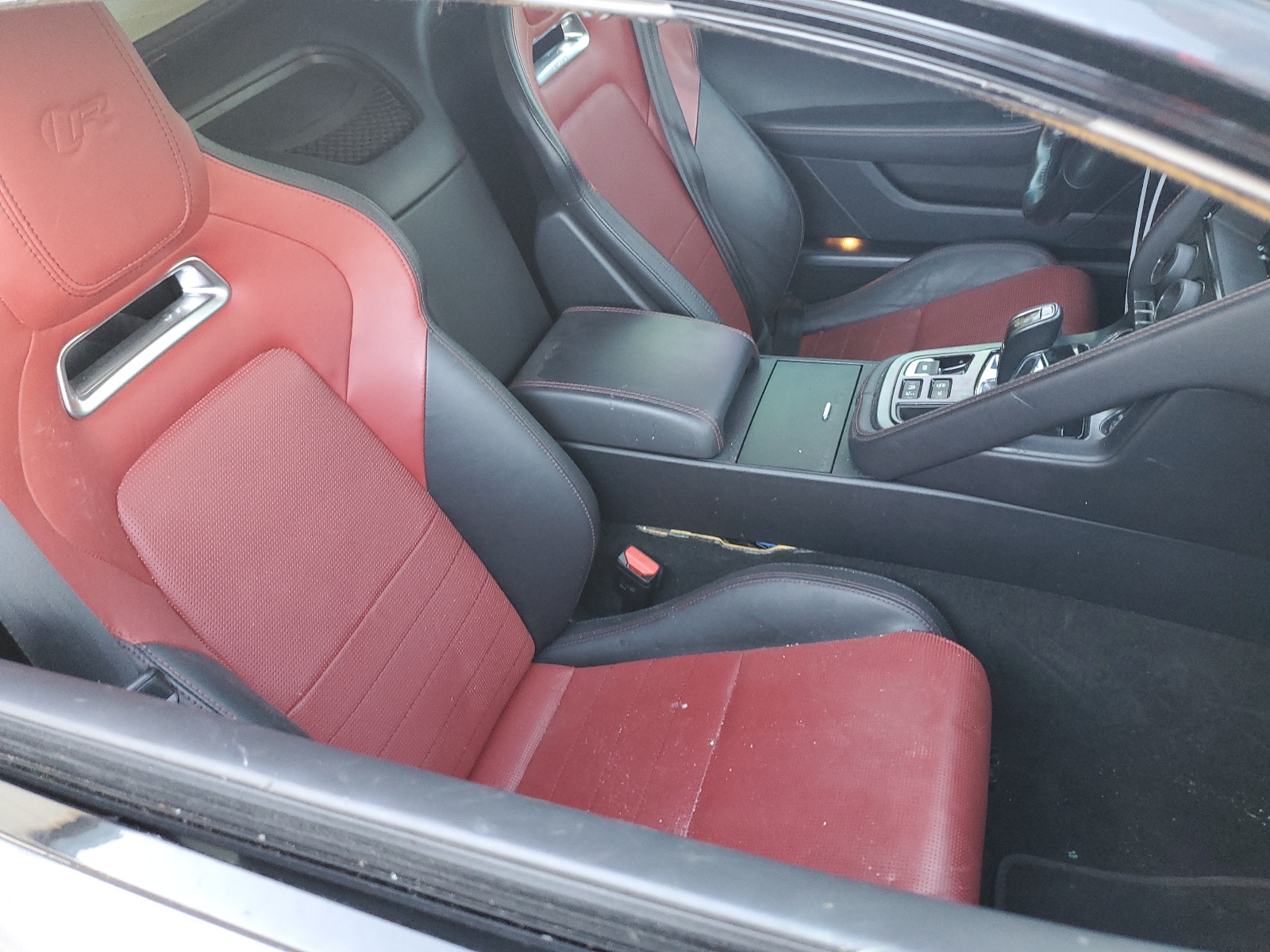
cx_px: 635
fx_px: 954
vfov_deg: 53.1
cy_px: 476
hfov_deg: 67.3
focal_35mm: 26
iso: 163
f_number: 1.5
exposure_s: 1/60.2
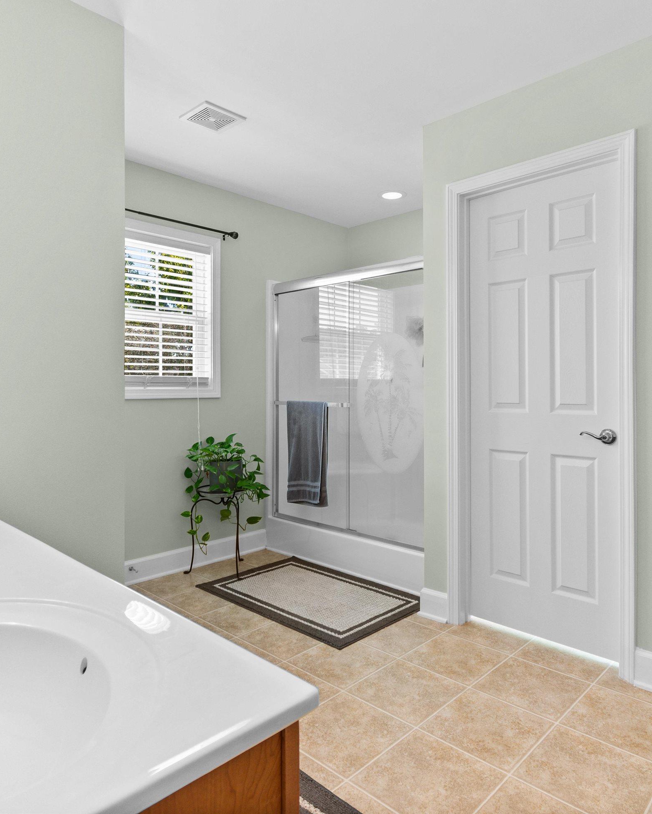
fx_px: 531
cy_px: 390
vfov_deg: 75.0
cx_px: 340
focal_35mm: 22
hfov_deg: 63.1
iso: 100
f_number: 4.5
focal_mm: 10
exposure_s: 1/8
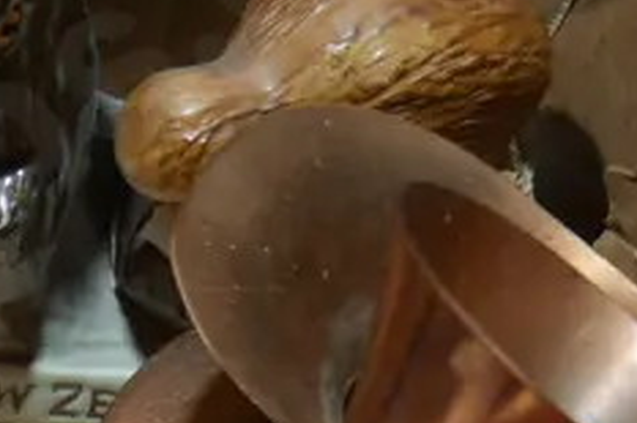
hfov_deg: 14.5
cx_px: -432
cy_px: 482
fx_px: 2263
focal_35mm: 128
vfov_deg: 10.5
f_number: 3.5
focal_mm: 14
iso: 200
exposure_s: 1/80
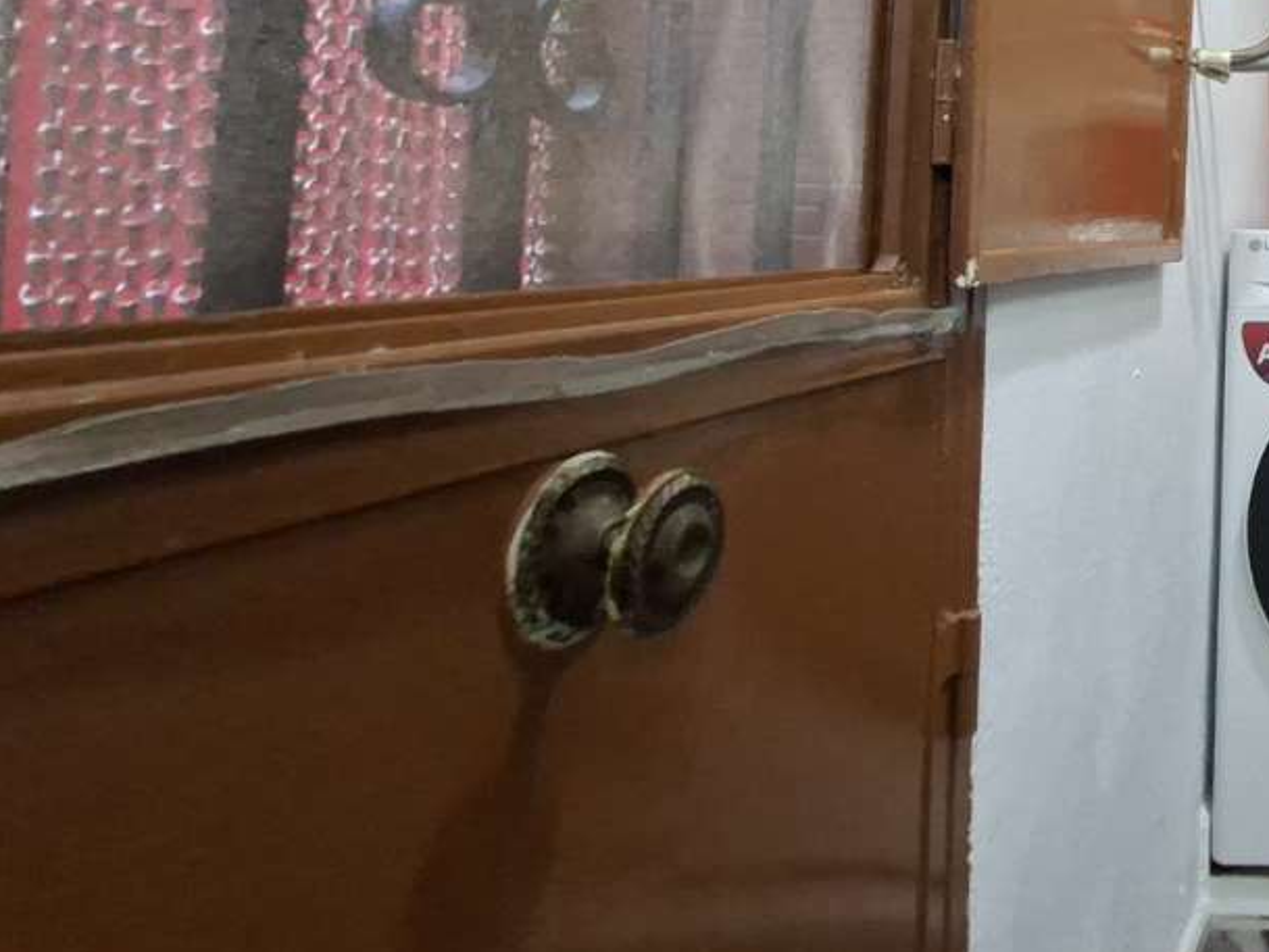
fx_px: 1173
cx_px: 1525
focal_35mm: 32
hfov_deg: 40.1
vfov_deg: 41.7
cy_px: 153
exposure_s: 1/25
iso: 400
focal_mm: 1.74
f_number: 2.2
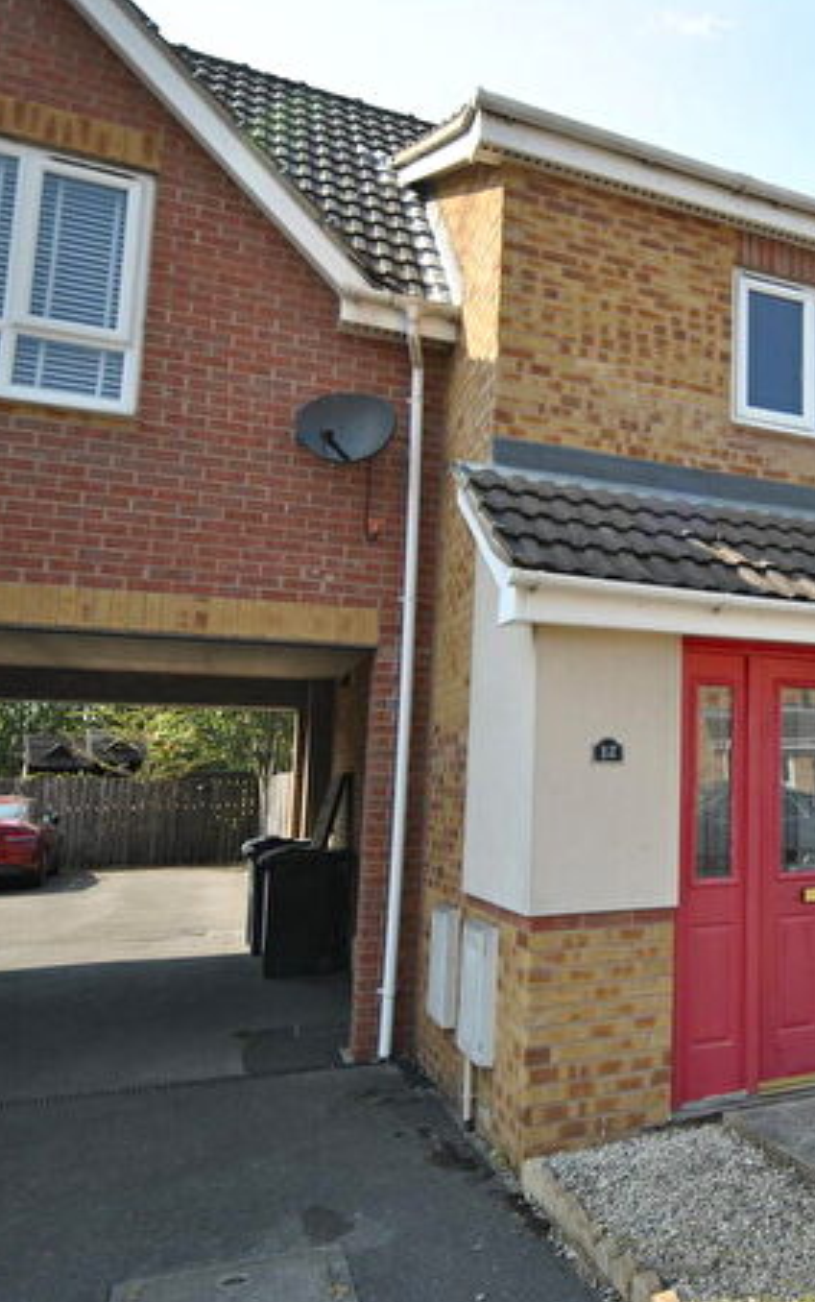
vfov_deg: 61.5
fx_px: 1093
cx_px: 786
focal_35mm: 31
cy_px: 639
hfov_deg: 37.2
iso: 100
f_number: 6.3
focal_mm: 13
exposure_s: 1/160
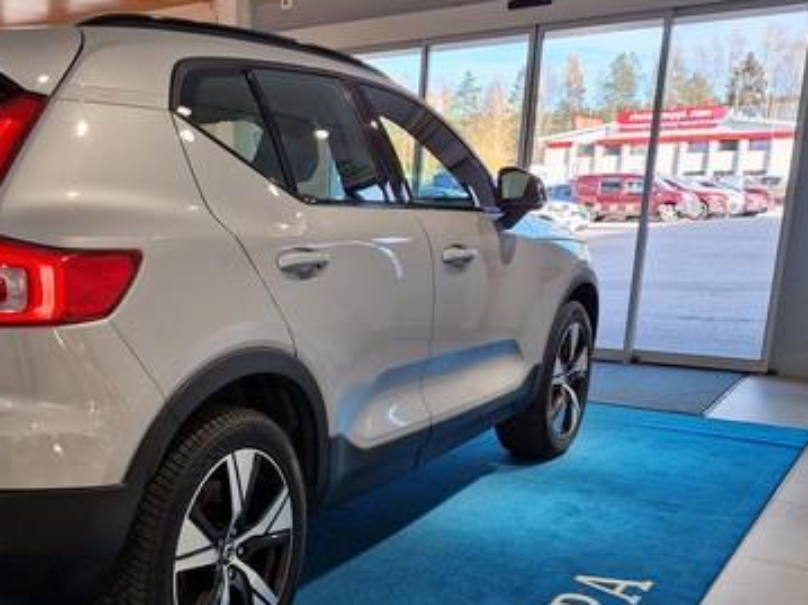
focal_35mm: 41
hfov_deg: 42.9
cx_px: 119
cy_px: 448
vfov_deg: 34.4
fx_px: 957
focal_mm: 5.4
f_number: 1.8
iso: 50
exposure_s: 1/100
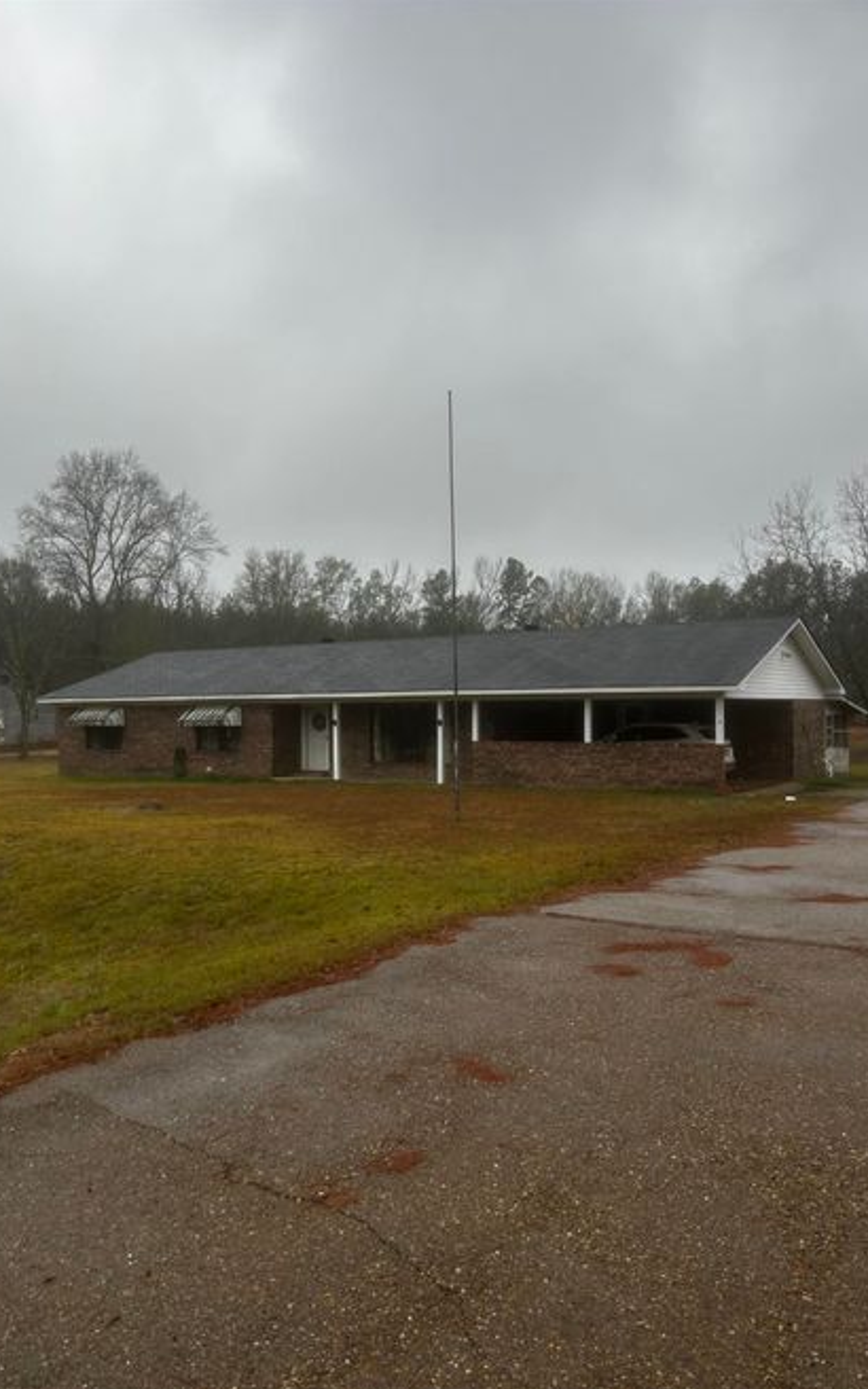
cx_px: 364
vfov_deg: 66.5
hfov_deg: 44.4
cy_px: 704
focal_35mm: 28
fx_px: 1060
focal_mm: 5.7
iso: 50
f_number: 1.5
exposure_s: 1/513
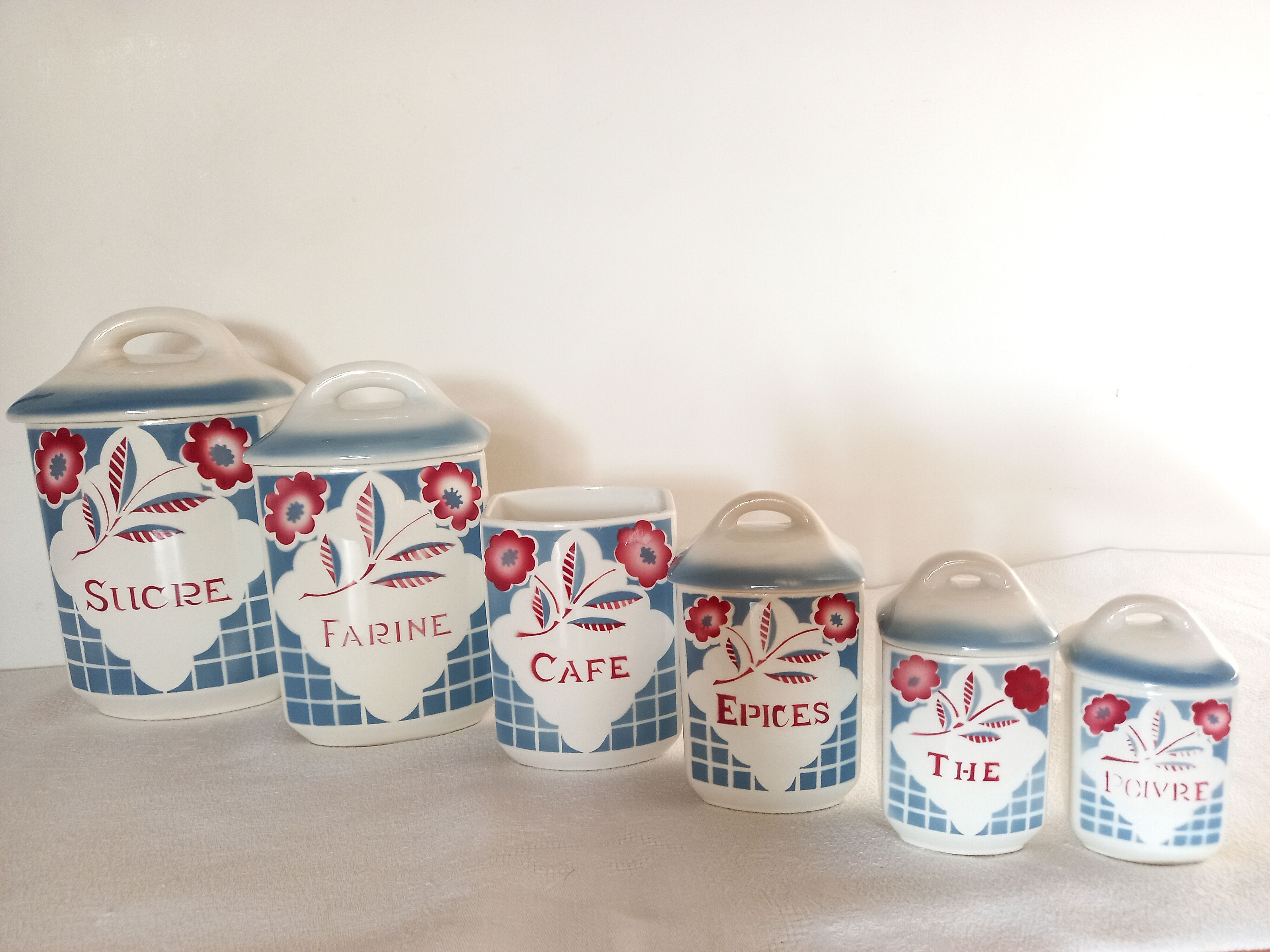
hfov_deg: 69.4
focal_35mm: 25
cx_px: 635
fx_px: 917
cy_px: 476
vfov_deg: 54.9
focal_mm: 4.6
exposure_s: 1/33.3
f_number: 2
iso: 160
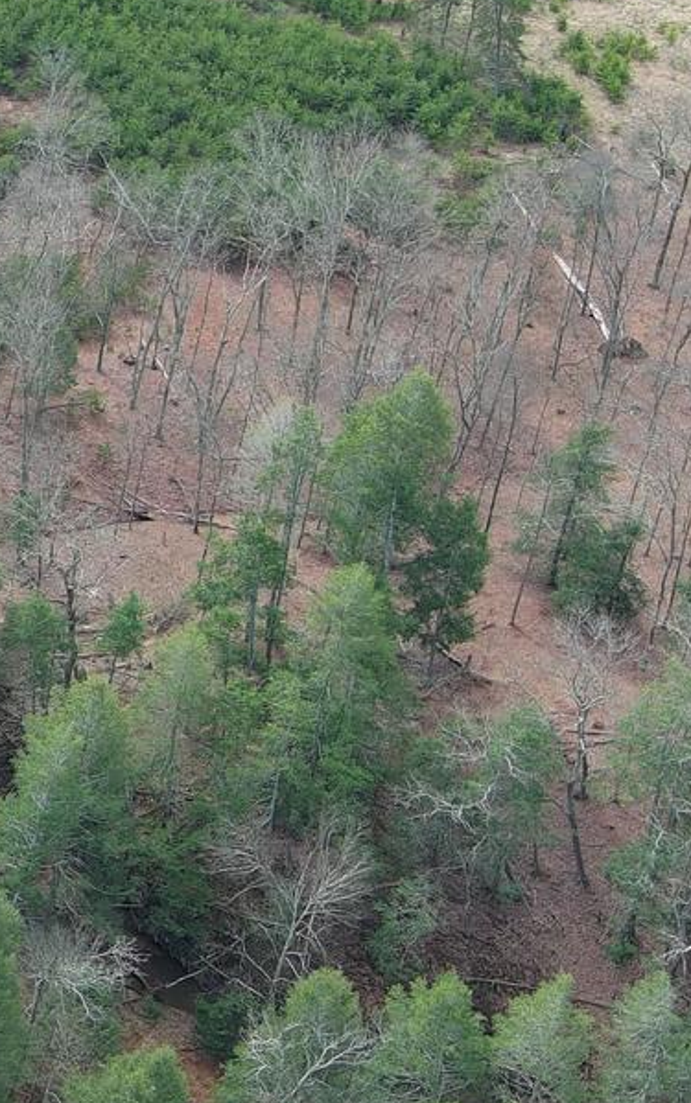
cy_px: -38
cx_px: -923
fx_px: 3040
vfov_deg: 19.9
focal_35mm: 101
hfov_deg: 11.1
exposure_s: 1/347
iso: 100
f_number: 2.8
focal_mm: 10.57
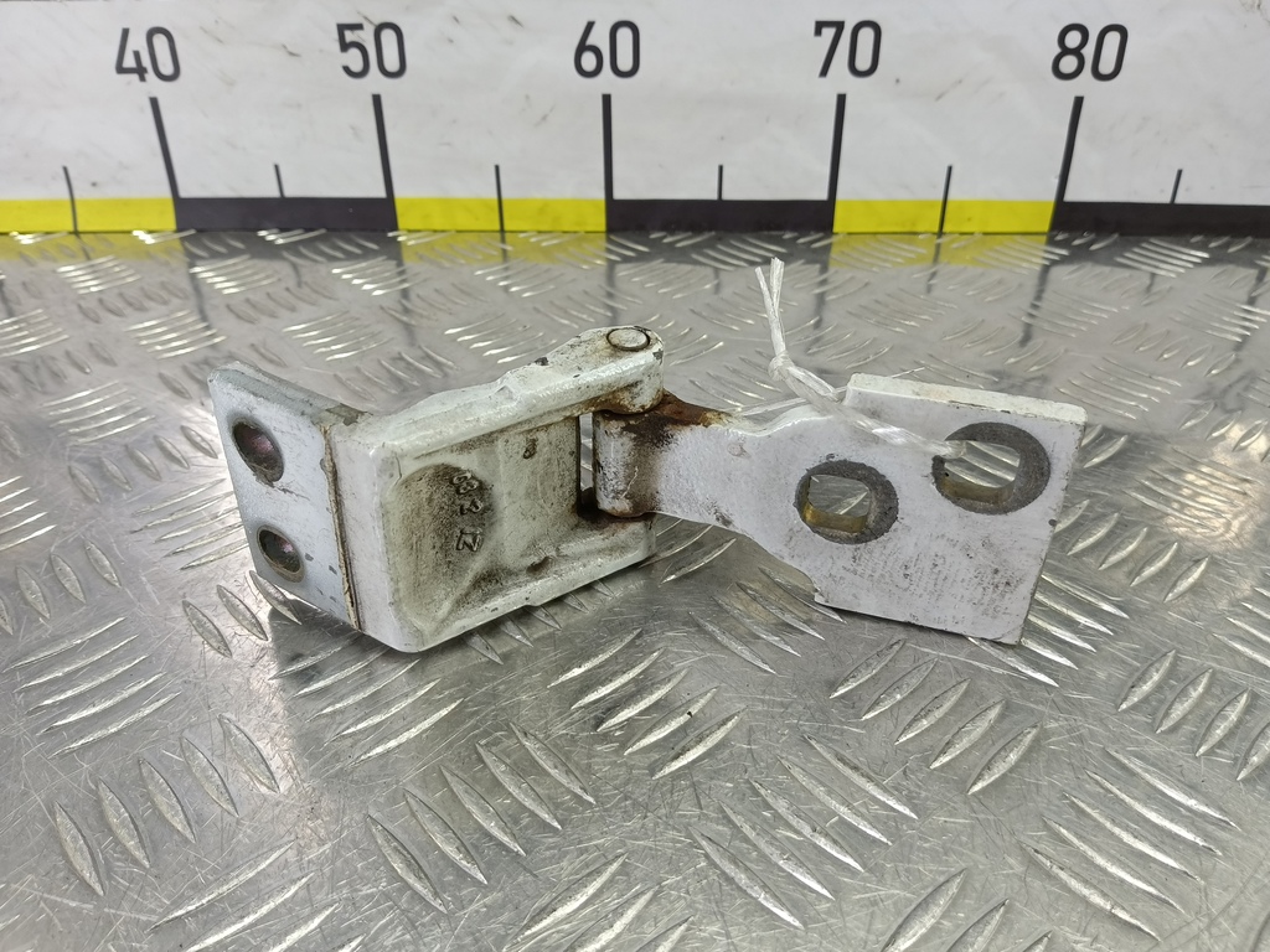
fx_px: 844
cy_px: 476
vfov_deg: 58.9
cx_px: 635
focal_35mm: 23
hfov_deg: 73.9
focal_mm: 4.11
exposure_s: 1/50
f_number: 1.6
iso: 128
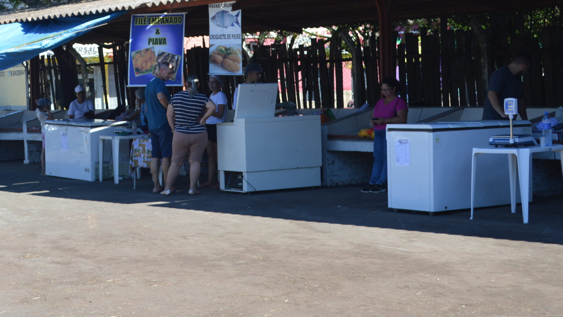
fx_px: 1224
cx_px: 192
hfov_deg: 25.8
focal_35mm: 82
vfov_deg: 14.7
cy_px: 158
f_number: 6.3
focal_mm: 38
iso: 100
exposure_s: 1/160
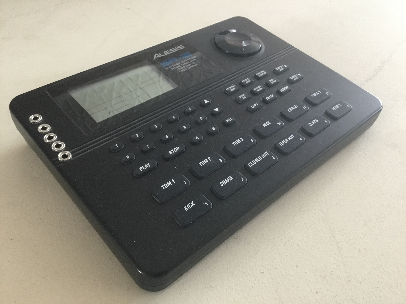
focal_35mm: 31
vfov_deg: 45.4
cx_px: 203
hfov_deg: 58.4
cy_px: 152
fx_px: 364
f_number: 2.4
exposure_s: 1/24
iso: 200
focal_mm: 3.3
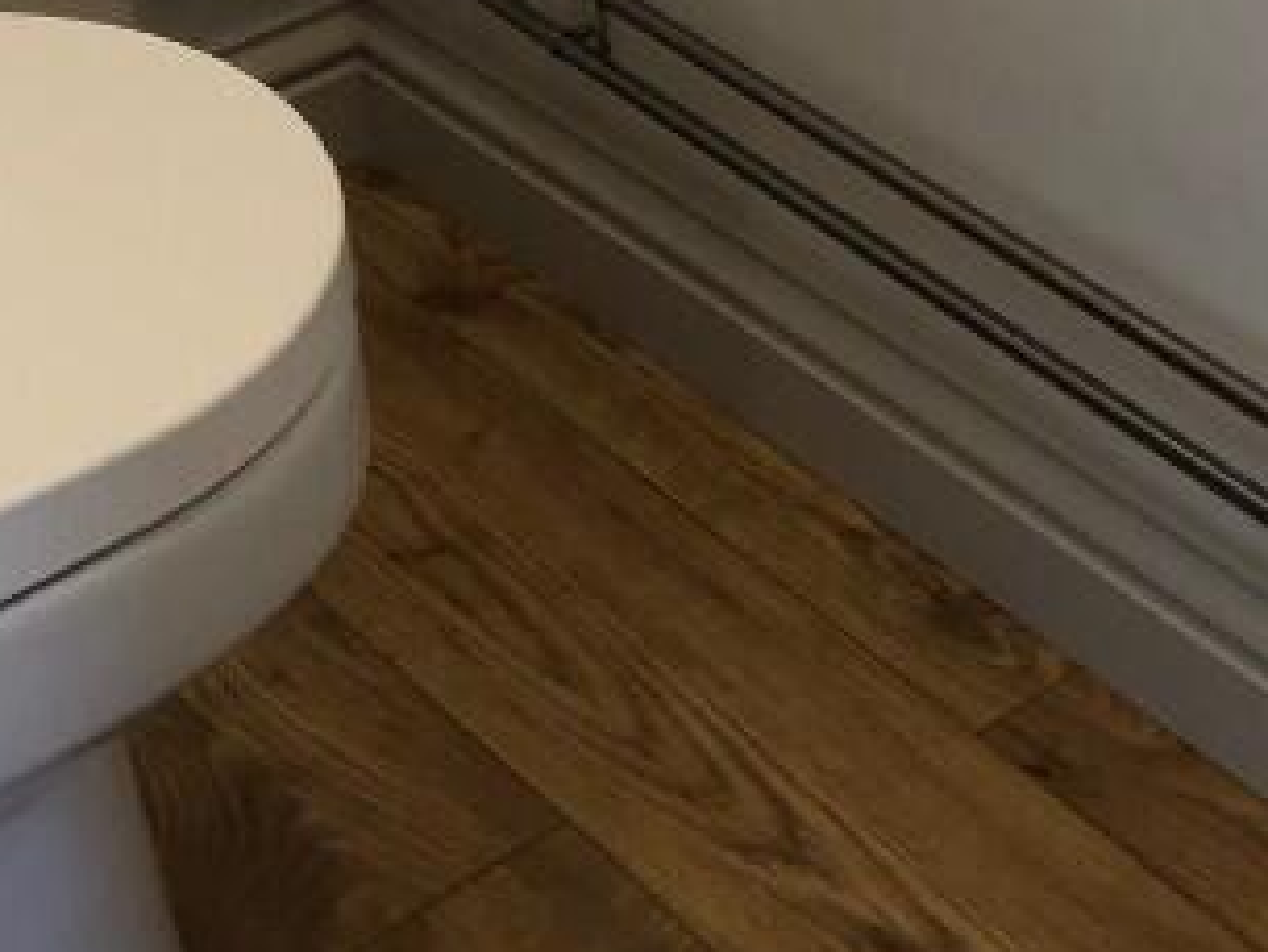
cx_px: 977
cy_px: -266
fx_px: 3445
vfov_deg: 15.1
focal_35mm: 94
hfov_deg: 20.7
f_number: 1.8
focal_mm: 3.99
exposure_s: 1/20
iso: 40
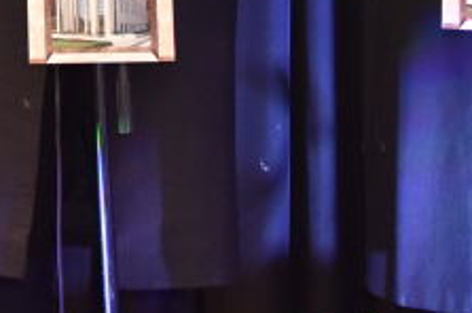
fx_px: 1807
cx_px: -190
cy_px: -289
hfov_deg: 14.1
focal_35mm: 138
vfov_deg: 9.3
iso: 1600
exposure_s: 1/100
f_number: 4
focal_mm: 30
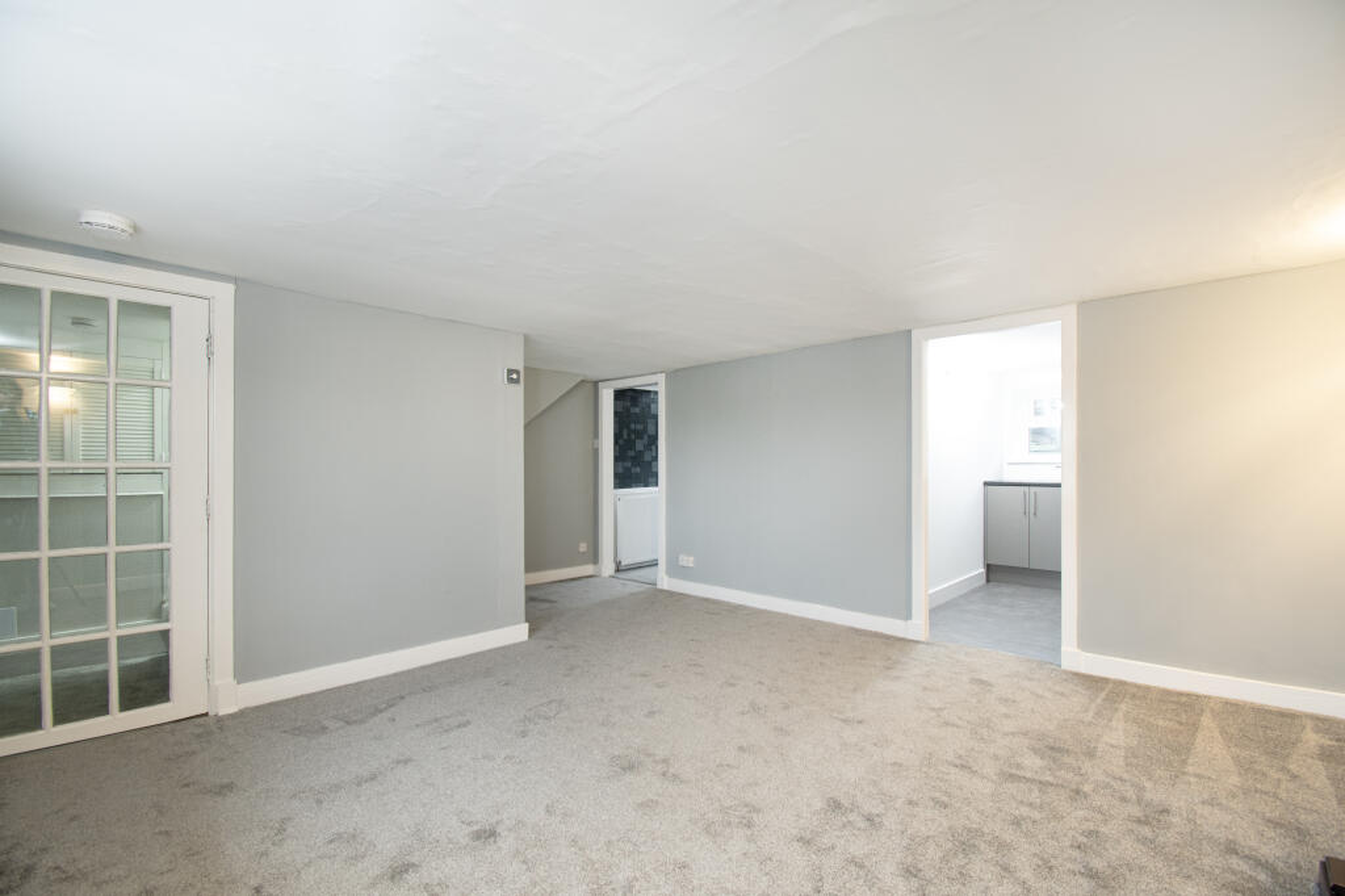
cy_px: 448
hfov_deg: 100.4
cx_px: 672
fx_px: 560
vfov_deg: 77.3
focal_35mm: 15
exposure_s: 1/1.67
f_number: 8
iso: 320
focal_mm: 10
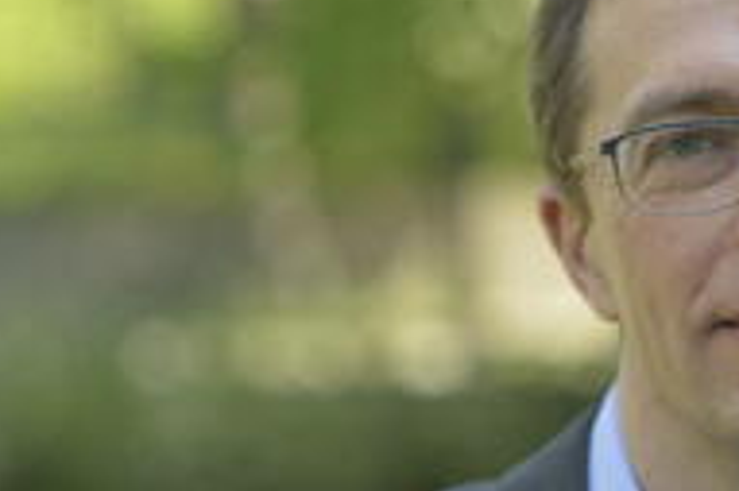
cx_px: 813
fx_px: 4574
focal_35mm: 223
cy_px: 332
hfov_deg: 9.2
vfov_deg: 6.1
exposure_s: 1/500
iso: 200
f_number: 2.8
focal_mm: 85
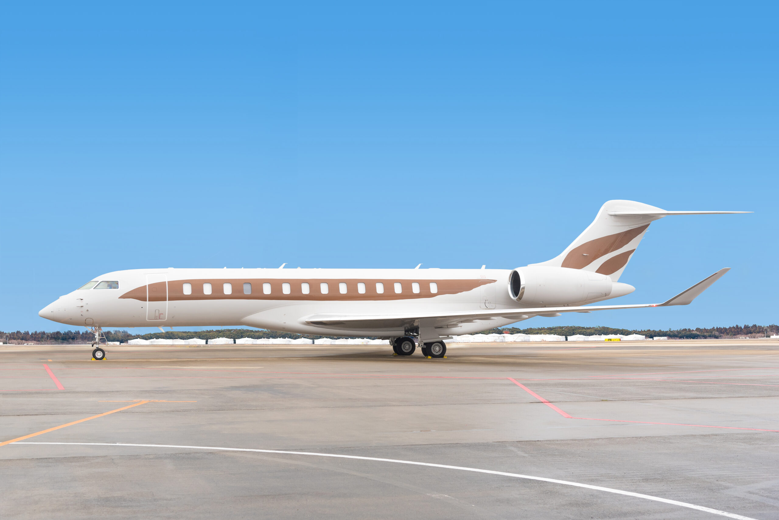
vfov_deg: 27.0
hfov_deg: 39.6
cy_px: 260
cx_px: 390
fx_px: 1082
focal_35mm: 50
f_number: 5.6
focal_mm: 50
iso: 200
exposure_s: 1/320
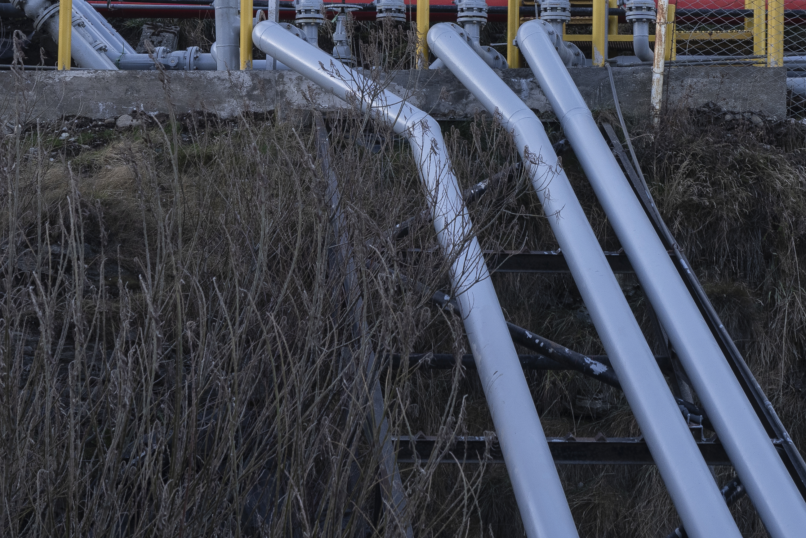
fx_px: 2866
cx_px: 537
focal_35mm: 128
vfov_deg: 10.6
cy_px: 19
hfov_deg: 16.0
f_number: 6.3
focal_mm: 35
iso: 100
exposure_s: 1/100
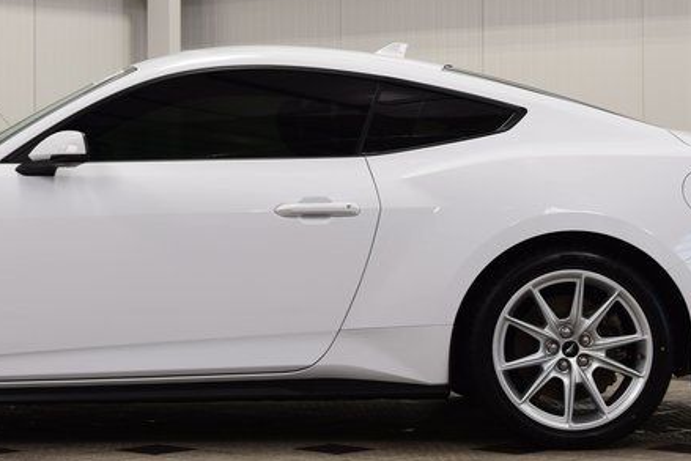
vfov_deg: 12.2
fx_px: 2150
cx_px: 167
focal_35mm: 112
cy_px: 174
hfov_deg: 18.1
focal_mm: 32
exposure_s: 1/30
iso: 400
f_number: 7.1
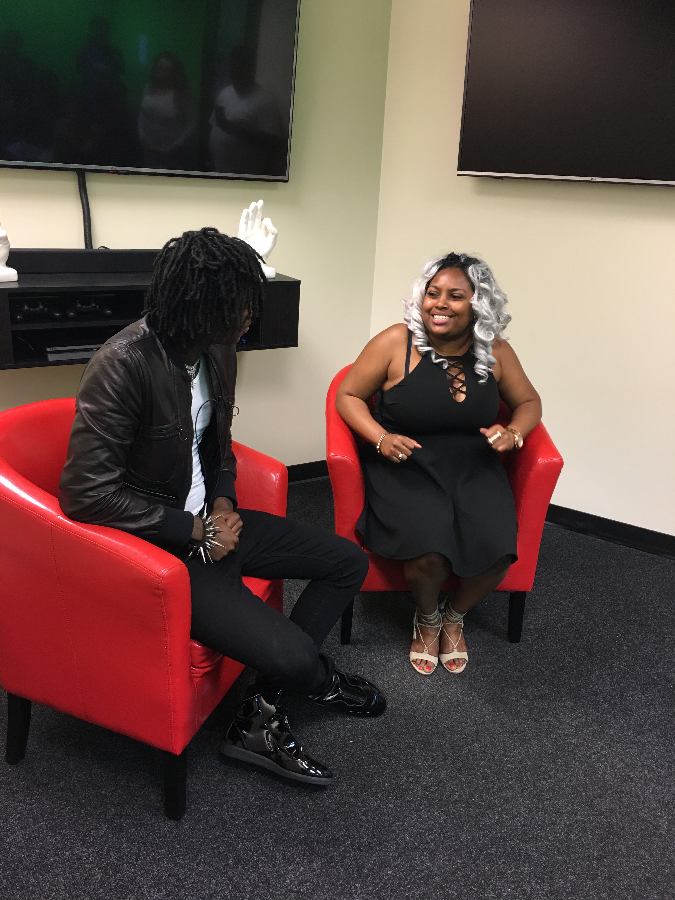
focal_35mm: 29
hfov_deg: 48.2
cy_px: 450
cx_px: 338
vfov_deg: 61.7
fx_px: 754
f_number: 2.2
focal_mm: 4.15
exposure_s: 1/15
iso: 40
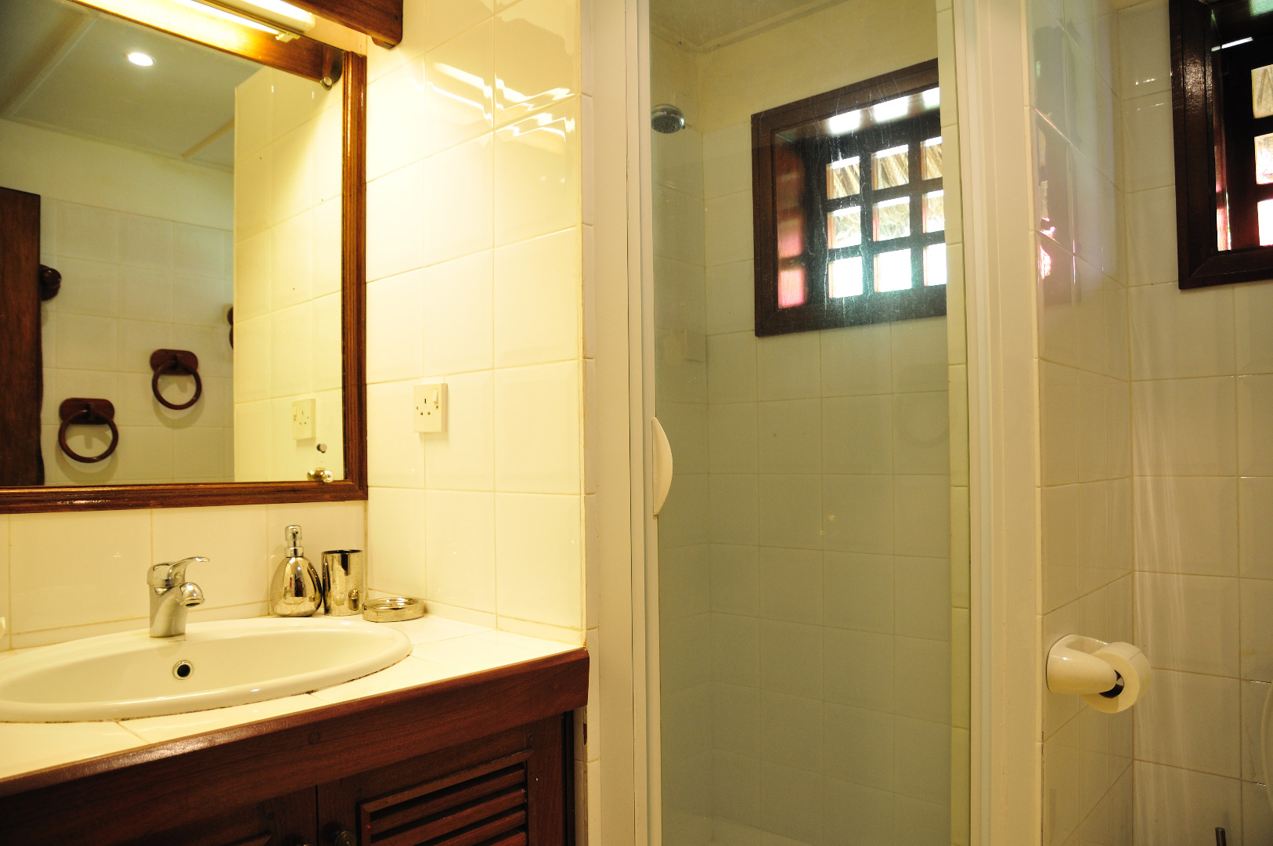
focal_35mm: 24
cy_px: 423
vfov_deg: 53.0
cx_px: 636
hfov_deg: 73.8
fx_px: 848
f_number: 3.5
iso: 200
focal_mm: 16
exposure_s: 1/10
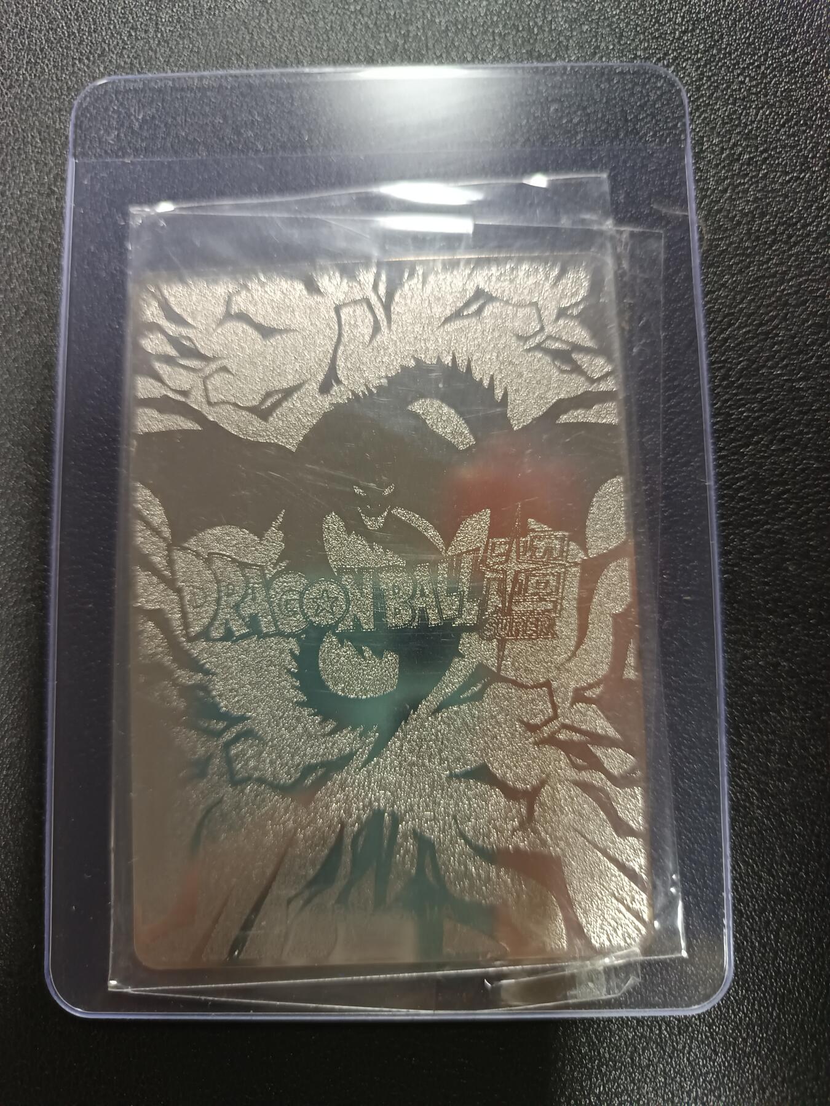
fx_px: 767
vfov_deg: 71.6
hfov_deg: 56.8
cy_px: 553
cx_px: 415
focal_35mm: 24
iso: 1112
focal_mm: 5.31
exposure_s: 1/33.3
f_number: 1.7
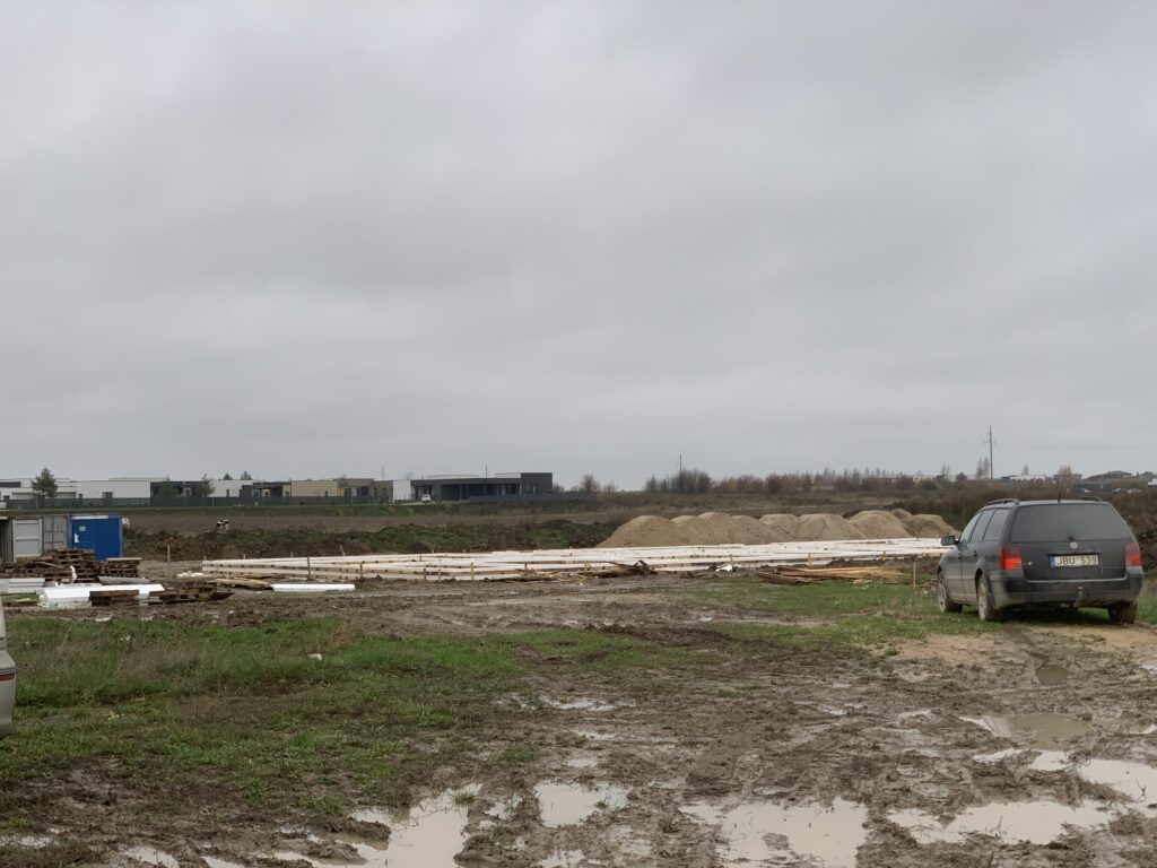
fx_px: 1738
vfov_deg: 28.0
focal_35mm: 52
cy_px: 434
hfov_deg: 36.8
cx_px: 578
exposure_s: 1/74
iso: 16
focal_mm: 6
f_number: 2.4
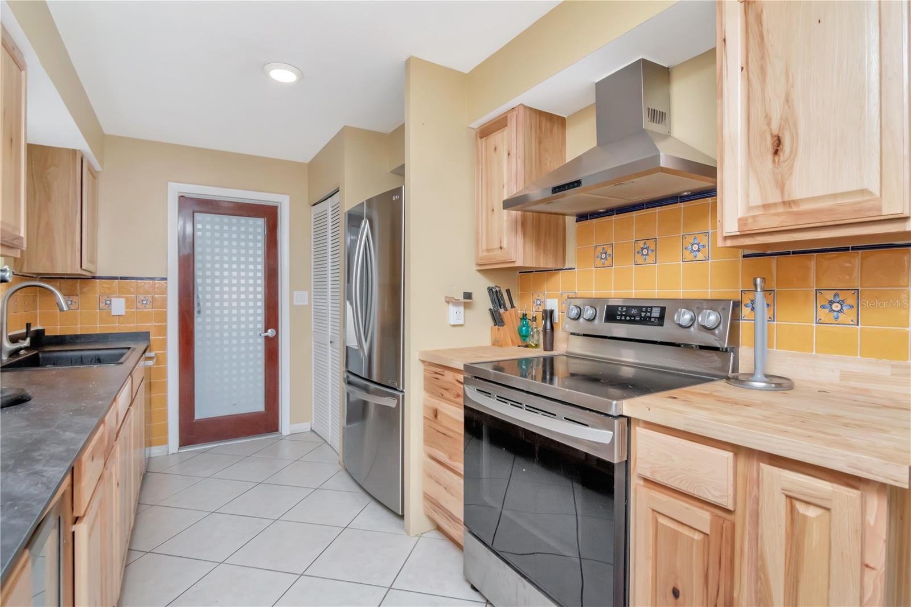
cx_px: 456
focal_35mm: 16
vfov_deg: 72.0
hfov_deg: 95.0
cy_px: 304
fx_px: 417
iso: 1000
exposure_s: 1/200
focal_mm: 11
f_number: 10
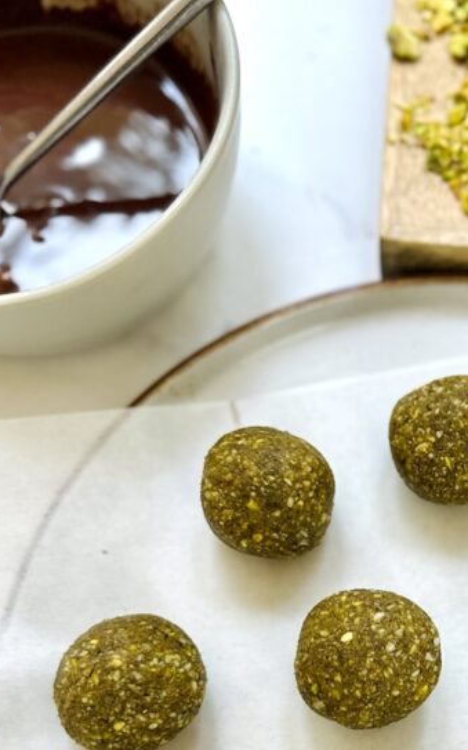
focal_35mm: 48
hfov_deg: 25.7
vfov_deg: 39.9
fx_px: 980
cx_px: 446
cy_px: 617
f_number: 1.78
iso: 250
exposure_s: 1/102
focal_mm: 6.86
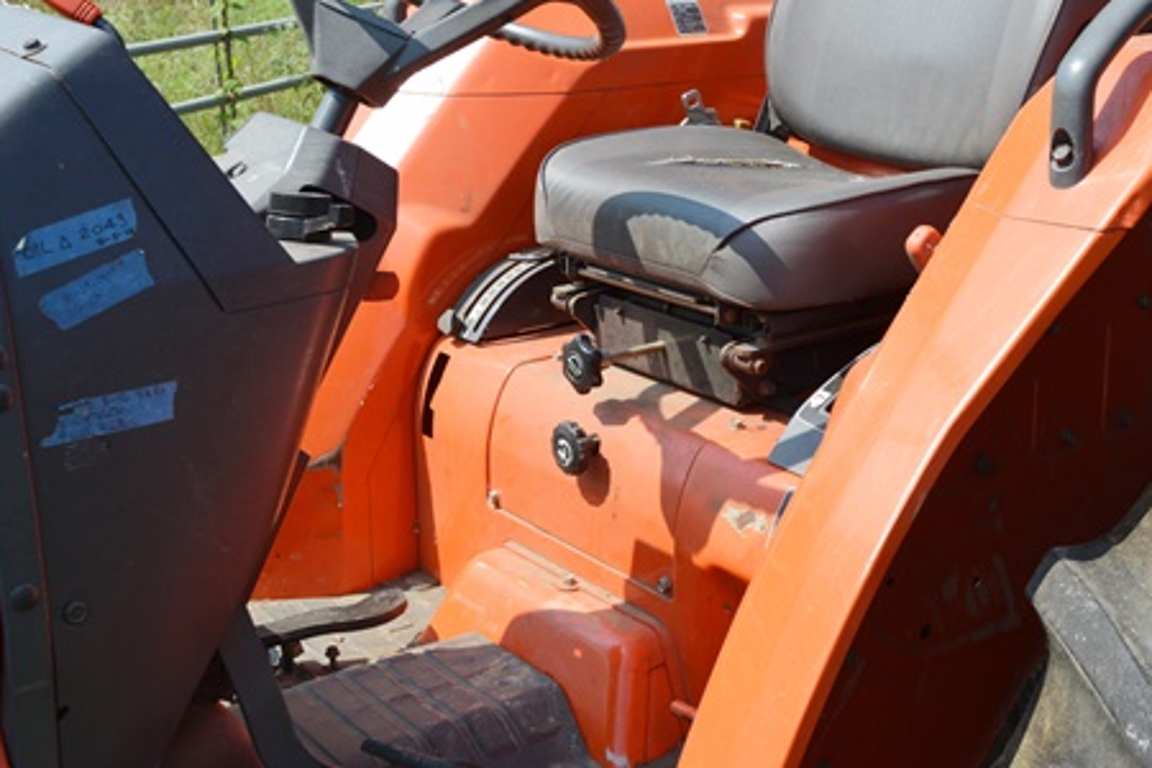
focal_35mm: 52
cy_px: 271
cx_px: 676
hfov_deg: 38.1
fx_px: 1664
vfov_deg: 25.9
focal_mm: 26
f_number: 8
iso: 180
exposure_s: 1/250
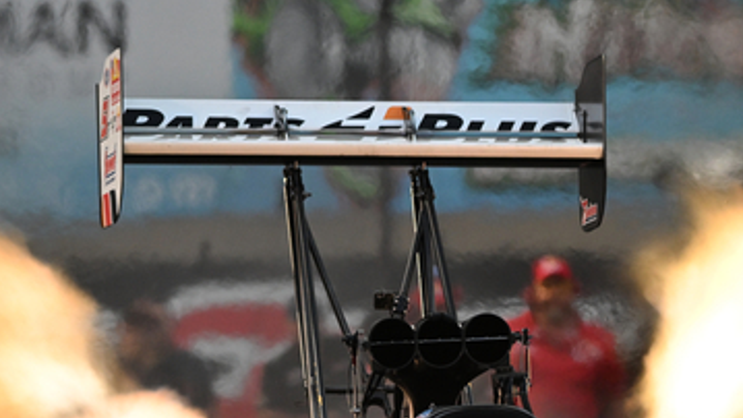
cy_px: 447
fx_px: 13398
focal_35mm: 680
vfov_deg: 1.8
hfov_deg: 3.2
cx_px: 464
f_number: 5
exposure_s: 1/500
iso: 2500
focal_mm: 300
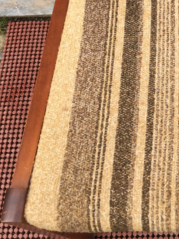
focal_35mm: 69
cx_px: 179
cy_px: -13
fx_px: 476
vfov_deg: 26.3
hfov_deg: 20.6
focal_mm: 4.15
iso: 32
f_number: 2.2
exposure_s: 1/391
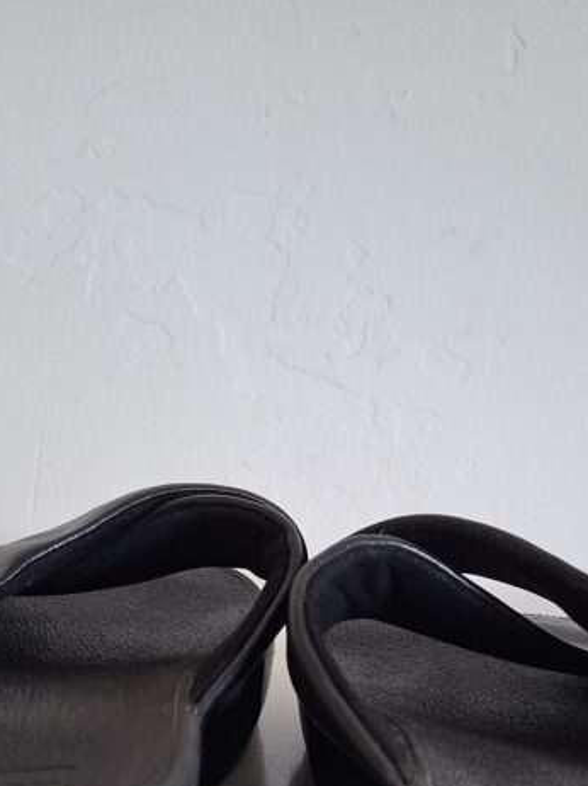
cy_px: 812
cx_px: 347
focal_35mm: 51
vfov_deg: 33.8
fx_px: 1156
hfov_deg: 28.5
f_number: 1.8
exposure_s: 1/40
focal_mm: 5.54
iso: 320
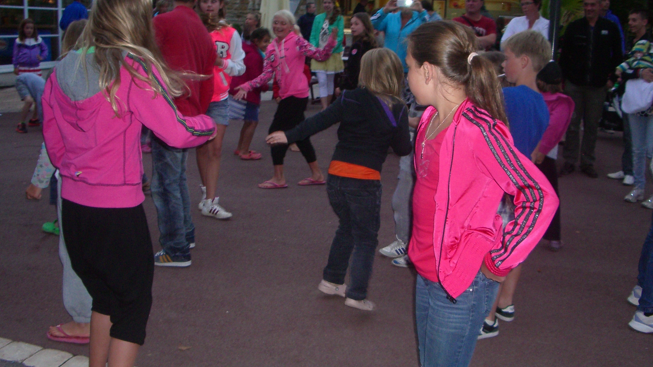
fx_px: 675
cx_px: 327
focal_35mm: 39
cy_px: 195
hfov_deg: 51.6
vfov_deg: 30.4
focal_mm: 5.8
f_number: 2.6
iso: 200
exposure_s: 1/60
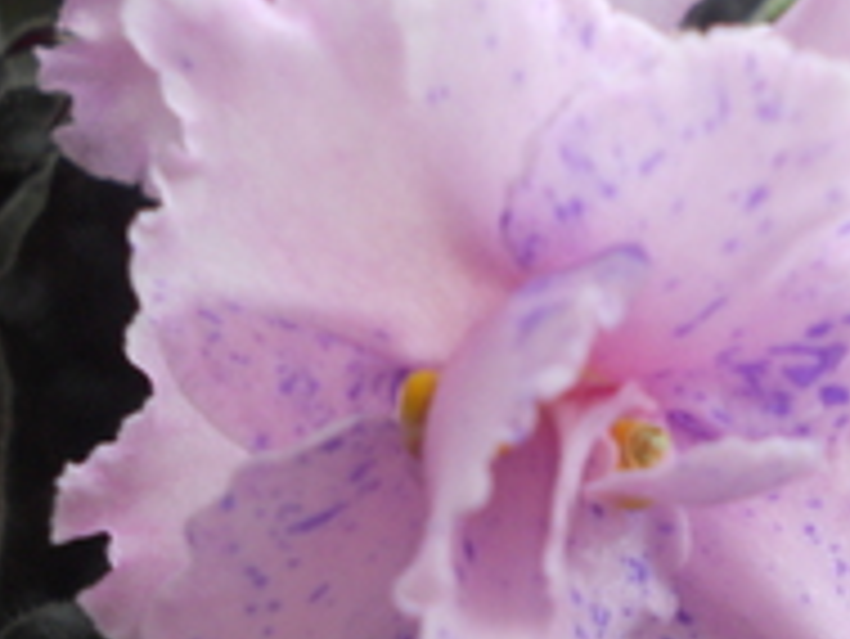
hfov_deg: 25.5
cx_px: 576
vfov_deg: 19.3
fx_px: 1867
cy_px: 468
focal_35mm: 76
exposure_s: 1/30
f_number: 3.5
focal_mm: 5.8
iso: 125
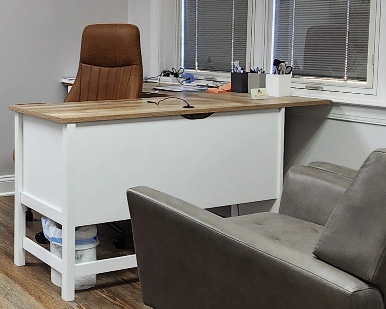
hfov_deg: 32.3
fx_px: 583
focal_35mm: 51
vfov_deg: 29.3
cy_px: 89
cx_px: -37
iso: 160
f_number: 2.2
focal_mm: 2.2
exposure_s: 1/60
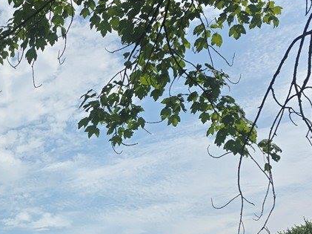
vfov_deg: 24.7
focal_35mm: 56
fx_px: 504
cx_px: 27
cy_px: 239
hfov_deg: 32.5
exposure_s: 1/1538
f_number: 1.7
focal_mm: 6.3
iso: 12
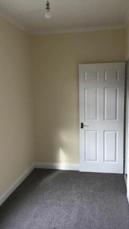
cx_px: 66
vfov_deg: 58.0
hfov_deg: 34.6
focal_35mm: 34
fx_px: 207
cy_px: 114
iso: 32
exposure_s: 1/50
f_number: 2.4
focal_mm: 3.3
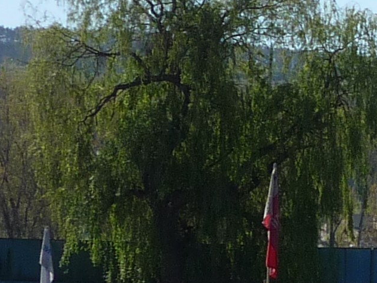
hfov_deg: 10.8
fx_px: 1851
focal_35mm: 170
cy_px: 305
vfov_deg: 8.7
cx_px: 713
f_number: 5
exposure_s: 1/400
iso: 100
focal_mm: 5.3
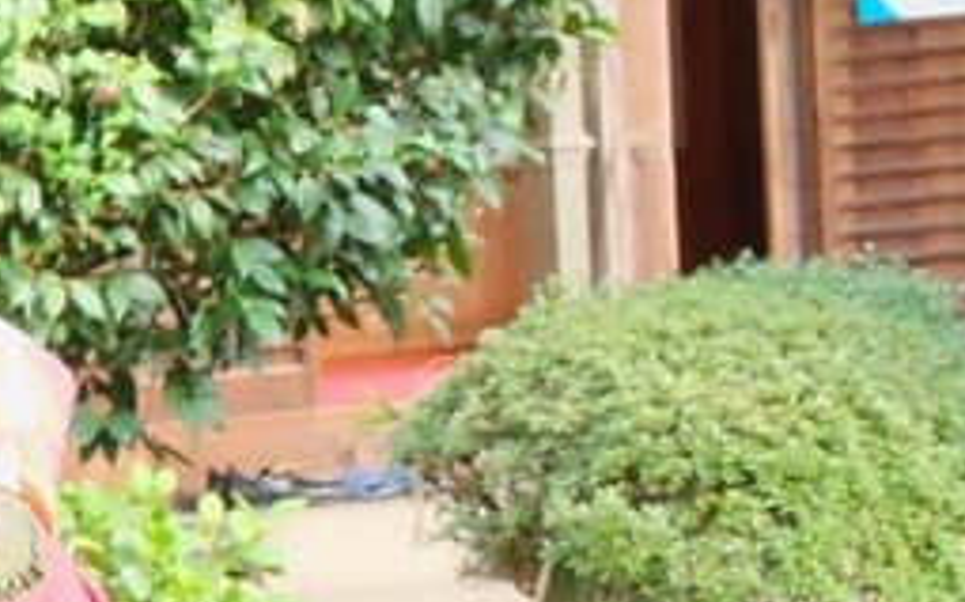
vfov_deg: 6.0
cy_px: 693
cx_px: -1726
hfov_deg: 8.4
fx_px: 5756
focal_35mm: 219
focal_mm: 25.1
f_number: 7.1
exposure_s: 1/80
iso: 800
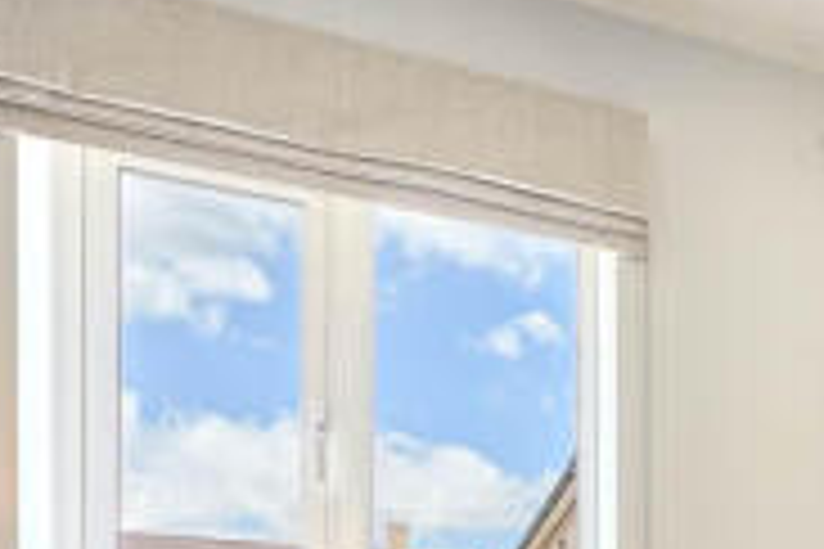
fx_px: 1202
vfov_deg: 22.7
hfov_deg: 29.3
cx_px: 1114
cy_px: 731
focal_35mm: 52
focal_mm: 14.7
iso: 100
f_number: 7.1
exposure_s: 1/20
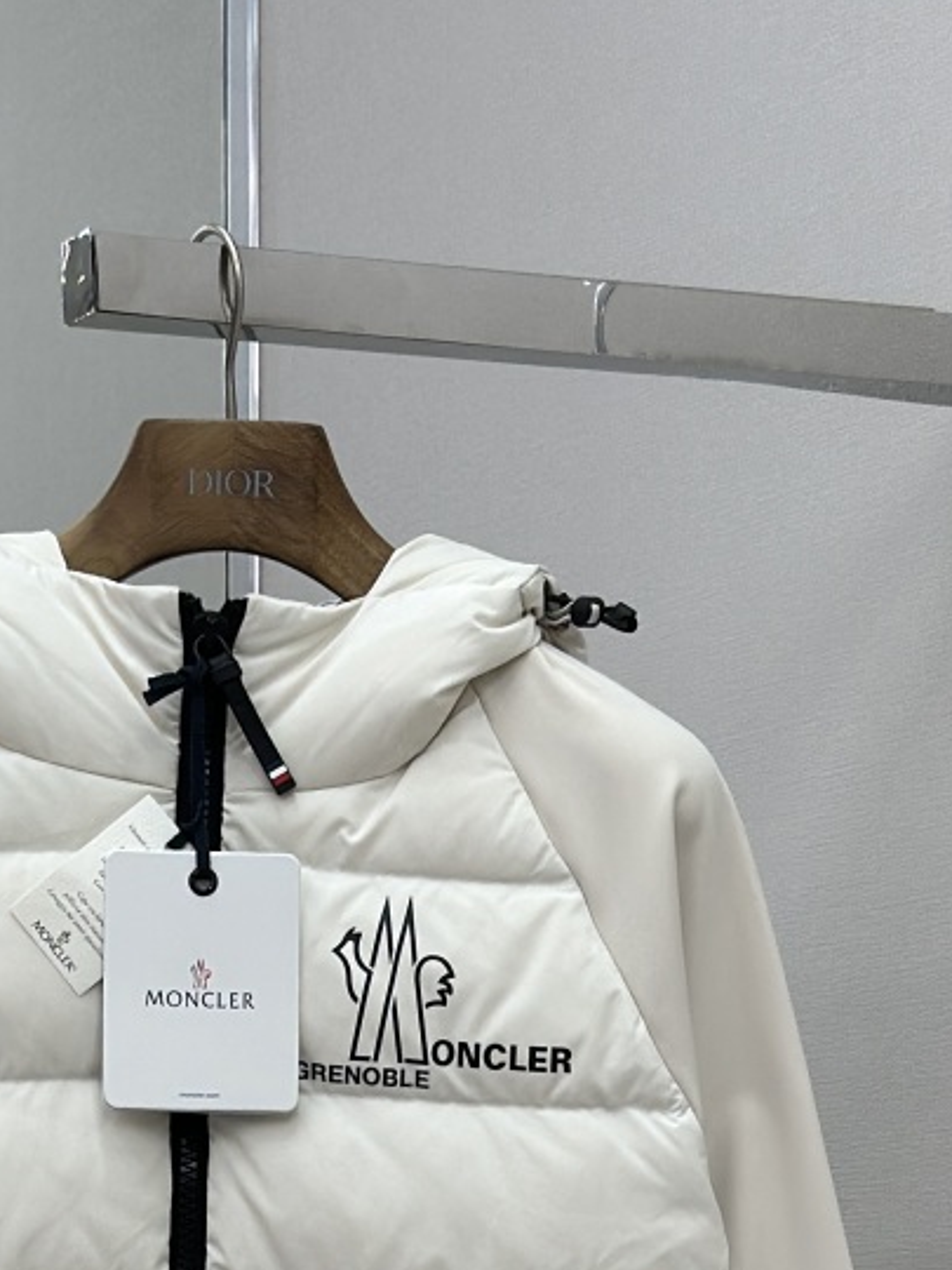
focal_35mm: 128
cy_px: 1663
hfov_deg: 11.6
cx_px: 233
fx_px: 4694
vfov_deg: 14.7
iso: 80
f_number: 1.78
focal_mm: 6.86
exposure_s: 1/471
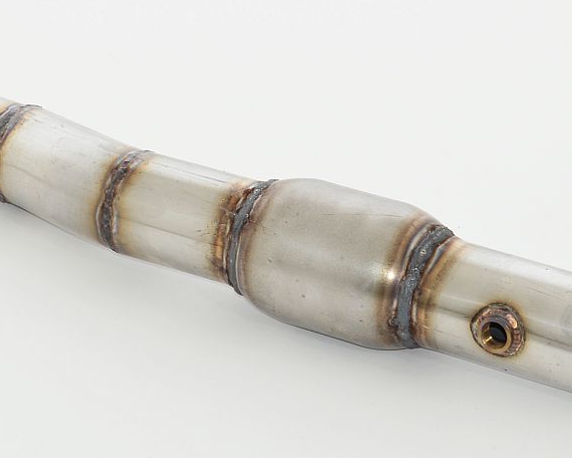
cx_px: 3
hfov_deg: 11.6
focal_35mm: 165
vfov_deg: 9.4
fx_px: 2788
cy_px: 171
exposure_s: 1/200
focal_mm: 35
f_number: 10
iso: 200
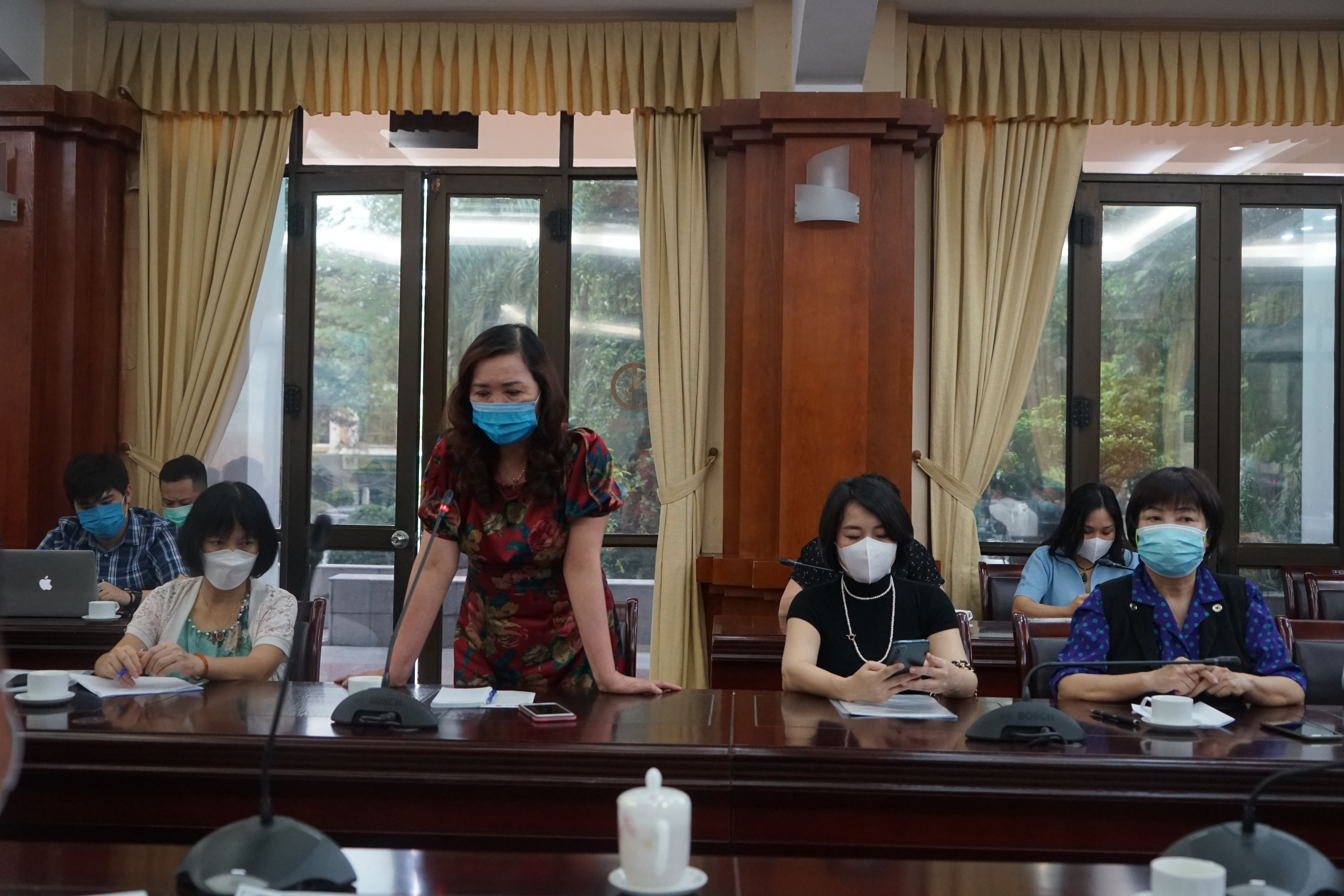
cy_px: 448
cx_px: 672
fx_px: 1419
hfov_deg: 50.7
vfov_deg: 35.1
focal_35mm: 38
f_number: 4
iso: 2500
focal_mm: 38
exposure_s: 1/160
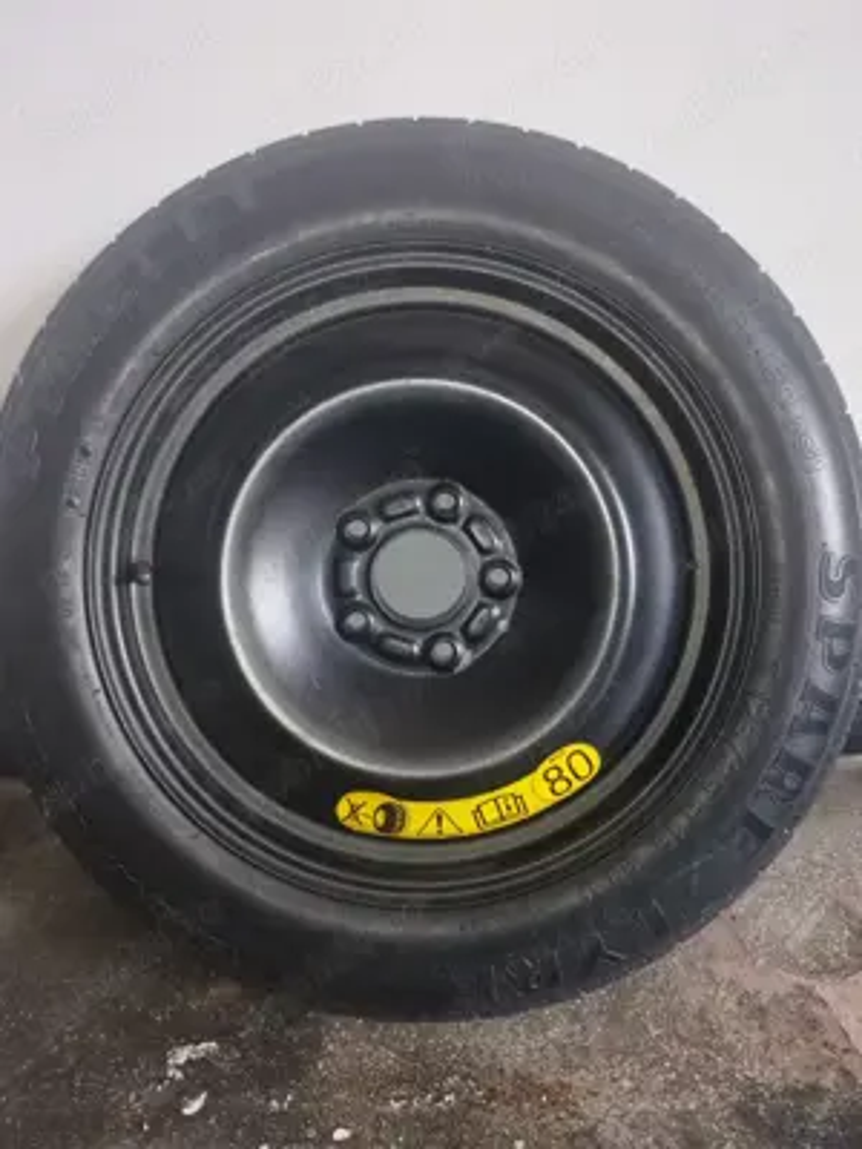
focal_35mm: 26
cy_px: 574
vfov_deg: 67.3
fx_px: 863
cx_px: 431
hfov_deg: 53.1
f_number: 1.8
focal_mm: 6.24
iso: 503
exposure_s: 1/100
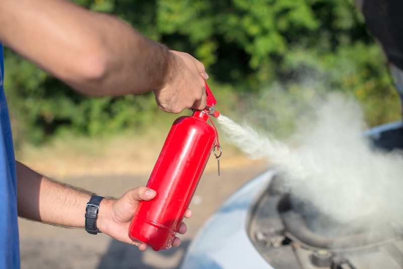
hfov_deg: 39.6
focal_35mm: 50
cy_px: 134
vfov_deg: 27.0
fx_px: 560
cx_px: 202
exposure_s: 1/2500
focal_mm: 50
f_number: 2.8
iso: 100
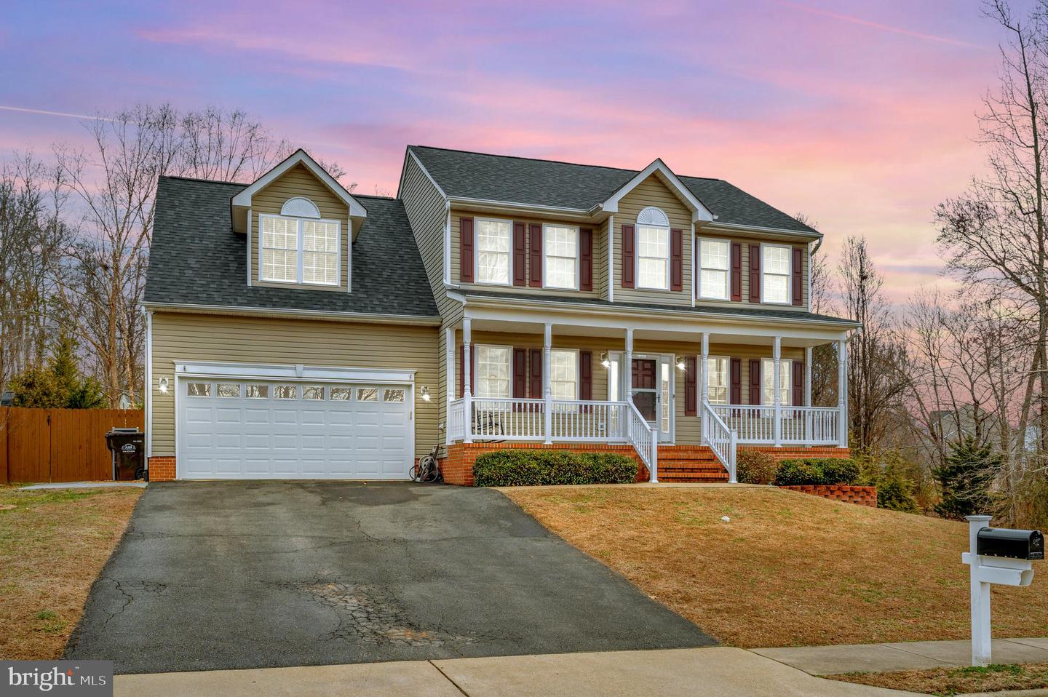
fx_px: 873
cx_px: 524
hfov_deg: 62.0
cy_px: 348
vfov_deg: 43.5
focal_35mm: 30
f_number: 6.3
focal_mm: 30
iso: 100
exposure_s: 1/320
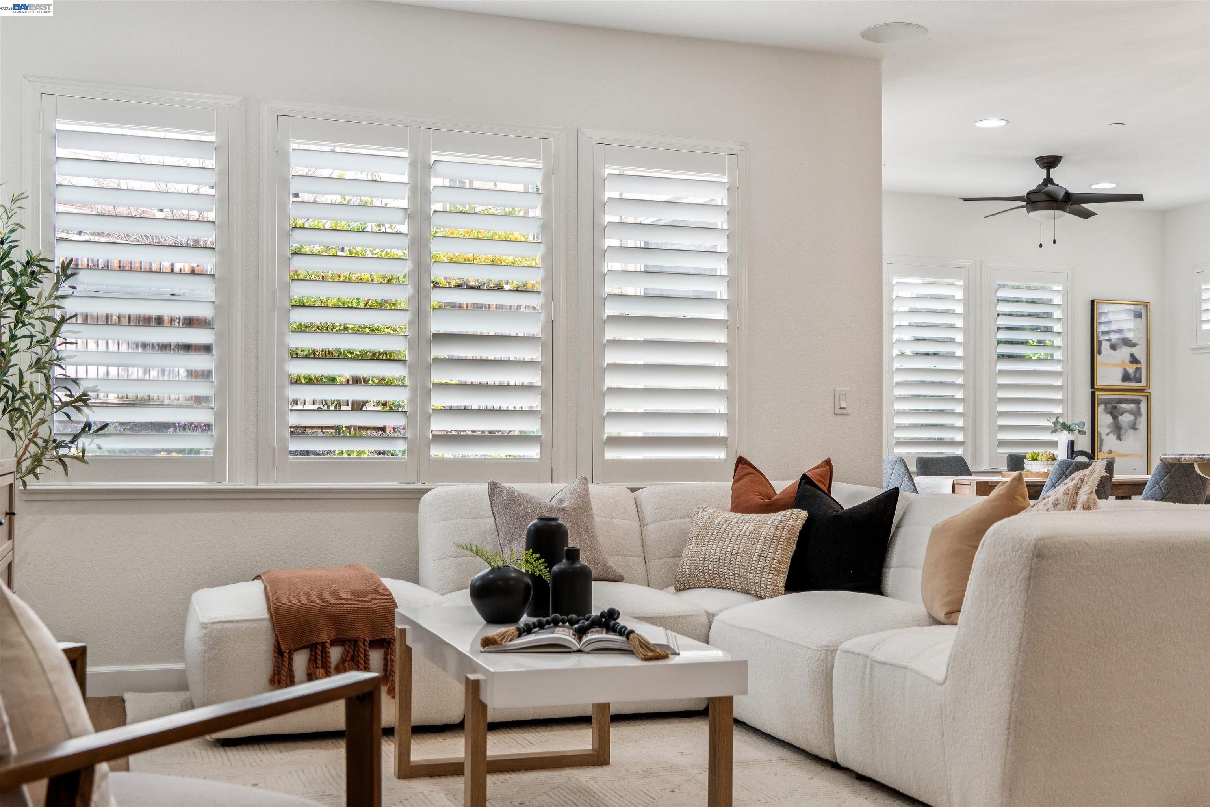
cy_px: 404
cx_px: 605
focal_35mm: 38
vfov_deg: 35.1
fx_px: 1277
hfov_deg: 50.7
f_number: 5.6
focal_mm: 38
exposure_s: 1/60
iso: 400
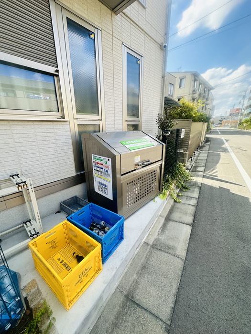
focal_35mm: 14
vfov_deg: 102.1
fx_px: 135
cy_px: 167
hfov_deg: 85.7
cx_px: 126
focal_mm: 2.22
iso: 40
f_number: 2.2
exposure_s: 1/487
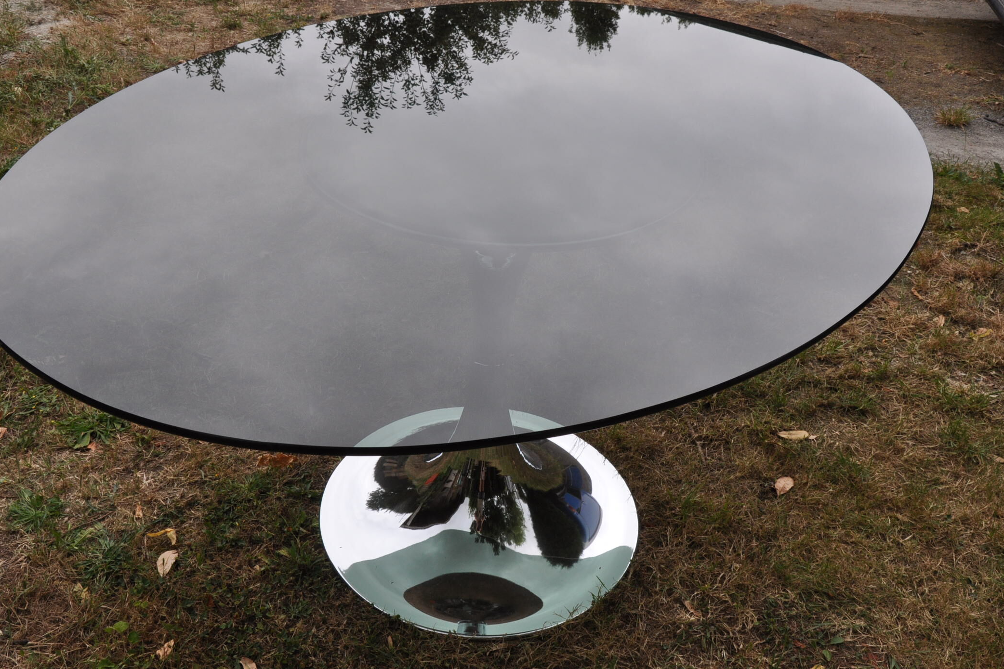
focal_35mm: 37
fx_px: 1032
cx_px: 492
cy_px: 334
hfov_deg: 51.9
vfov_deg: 35.9
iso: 500
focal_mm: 24
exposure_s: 1/160
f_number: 13
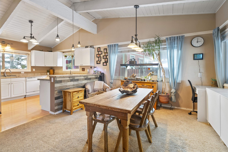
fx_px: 101
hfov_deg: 96.7
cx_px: 114
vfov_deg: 73.7
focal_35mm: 16
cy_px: 76
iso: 400
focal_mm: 16
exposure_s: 1.3
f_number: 7.1
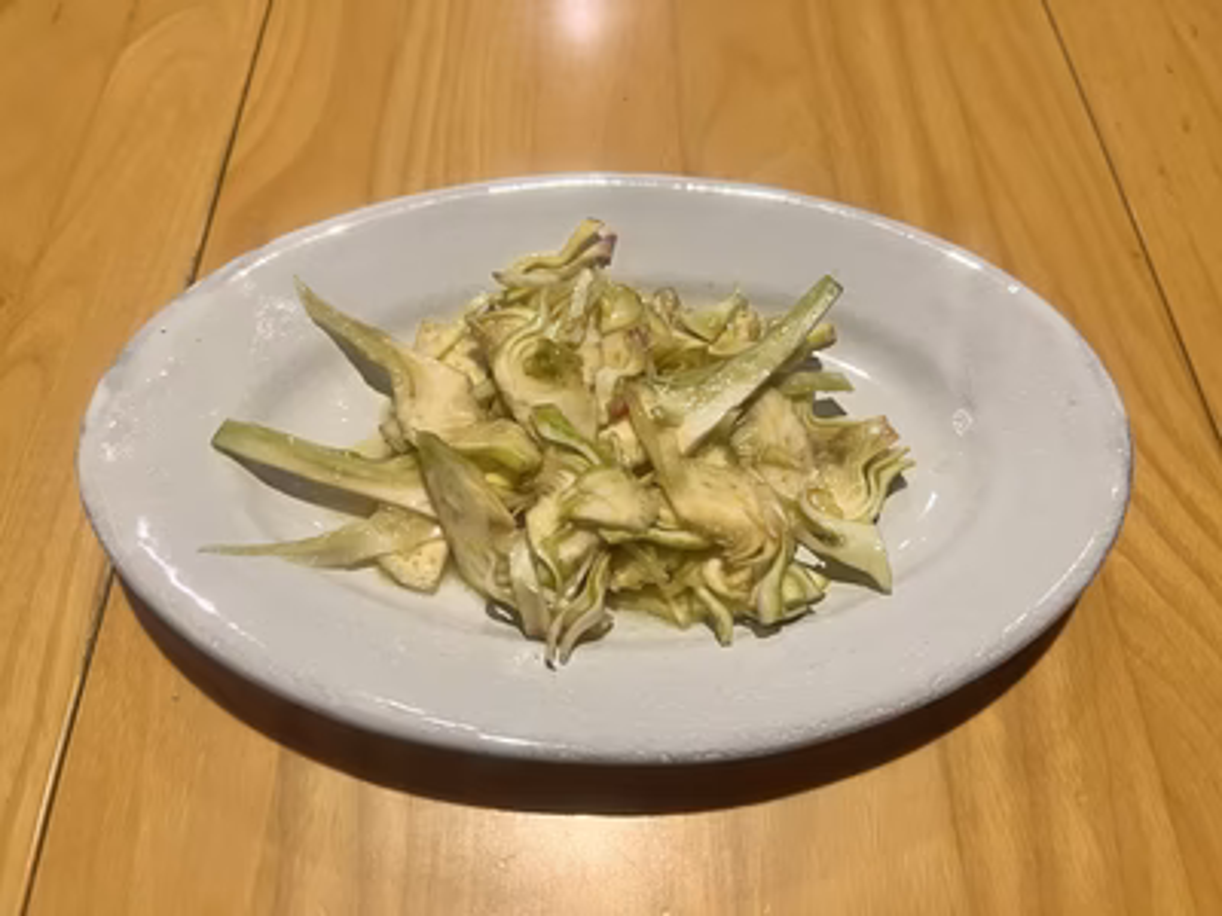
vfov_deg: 53.1
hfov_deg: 67.3
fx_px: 918
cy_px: 458
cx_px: 611
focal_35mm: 26
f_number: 1.5
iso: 80
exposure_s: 1/60
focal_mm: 5.7
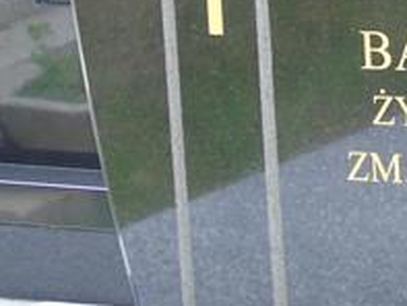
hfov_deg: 7.3
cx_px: 560
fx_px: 3129
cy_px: -79
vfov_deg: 5.6
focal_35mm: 266
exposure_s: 1/30
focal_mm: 15
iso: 160
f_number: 4.1
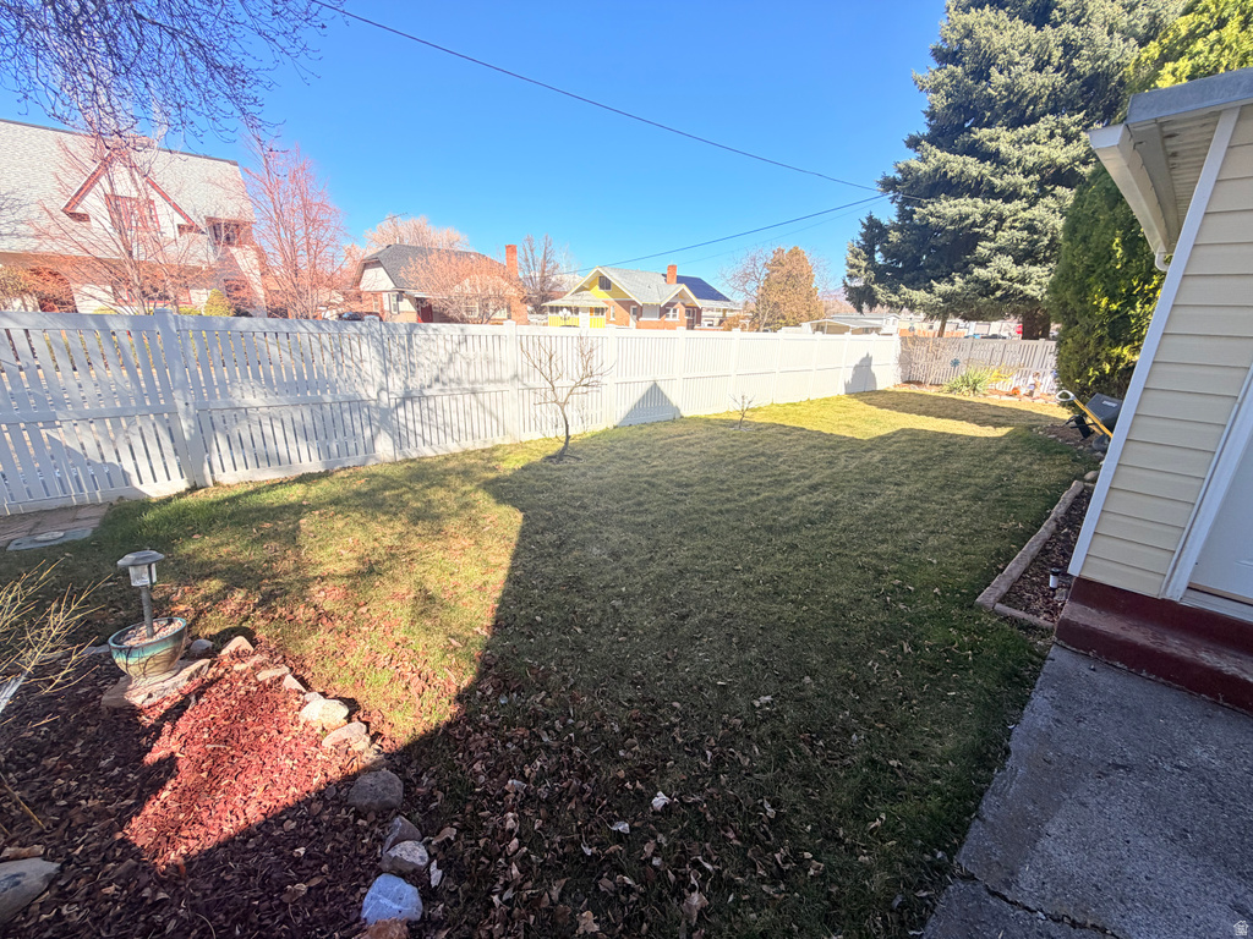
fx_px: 507
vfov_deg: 85.7
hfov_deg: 102.1
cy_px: 470
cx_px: 626
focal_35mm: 14
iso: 25
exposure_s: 1/770
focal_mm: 2.22
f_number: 2.2
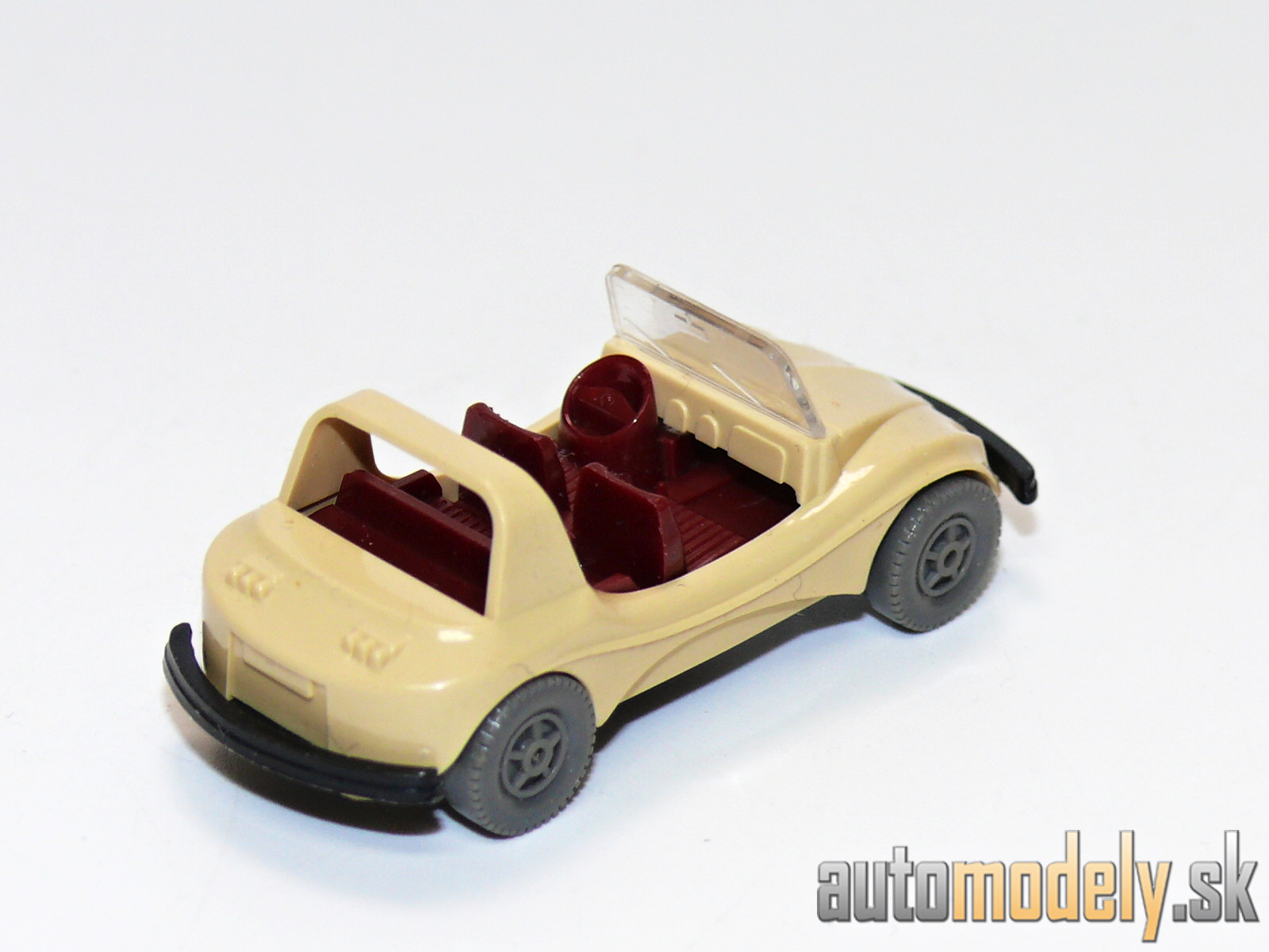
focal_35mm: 171
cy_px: 476
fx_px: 6269
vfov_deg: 8.7
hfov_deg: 11.6
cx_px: 634
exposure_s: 1/30
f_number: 4
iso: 100
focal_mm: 20.4
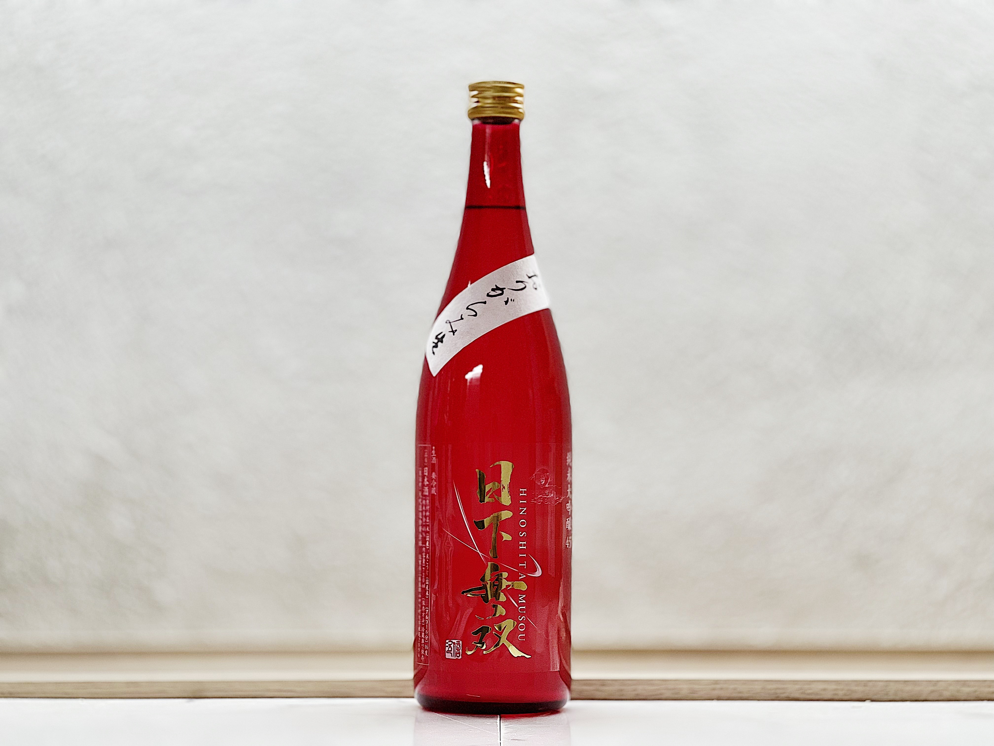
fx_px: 2211
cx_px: 497
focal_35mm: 77
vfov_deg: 19.1
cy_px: 373
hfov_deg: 25.3
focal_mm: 9
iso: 125
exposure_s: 1/100
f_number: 2.8
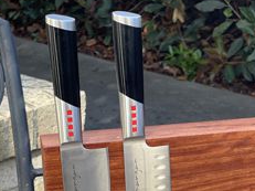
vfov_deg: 8.9
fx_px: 1222
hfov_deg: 11.8
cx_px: 245
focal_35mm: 166
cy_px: 214
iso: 40
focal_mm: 7.5
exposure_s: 1/121
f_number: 2.2
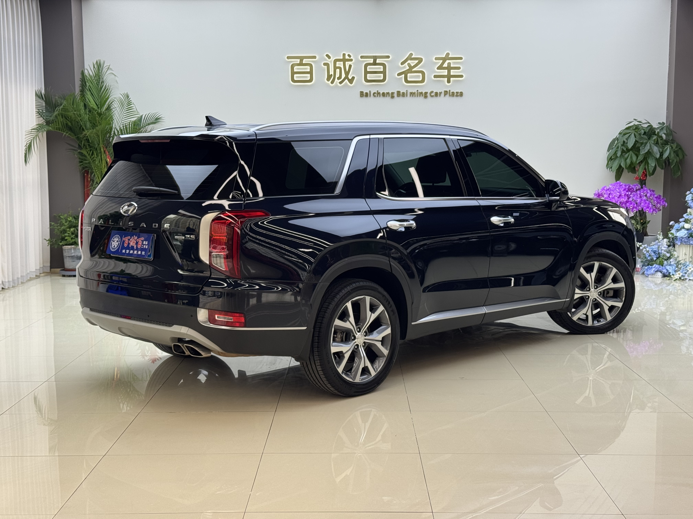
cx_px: 346
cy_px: 260
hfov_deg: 39.7
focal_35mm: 48
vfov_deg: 30.3
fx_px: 961
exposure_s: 1/121
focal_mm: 6.76
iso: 50
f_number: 1.78
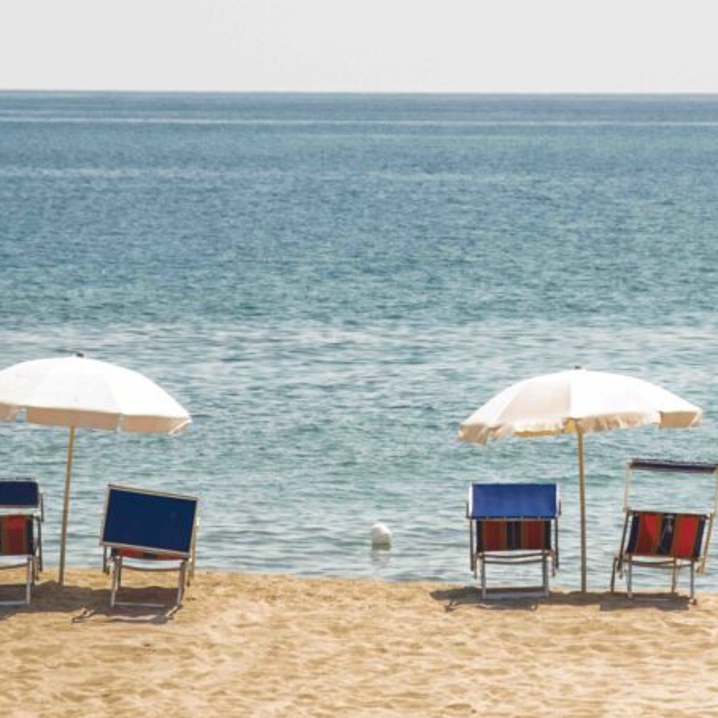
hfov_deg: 7.6
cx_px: 588
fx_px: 5421
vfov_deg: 7.6
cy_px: 246
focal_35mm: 231
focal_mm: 120
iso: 2500
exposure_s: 1/8000
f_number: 5.6
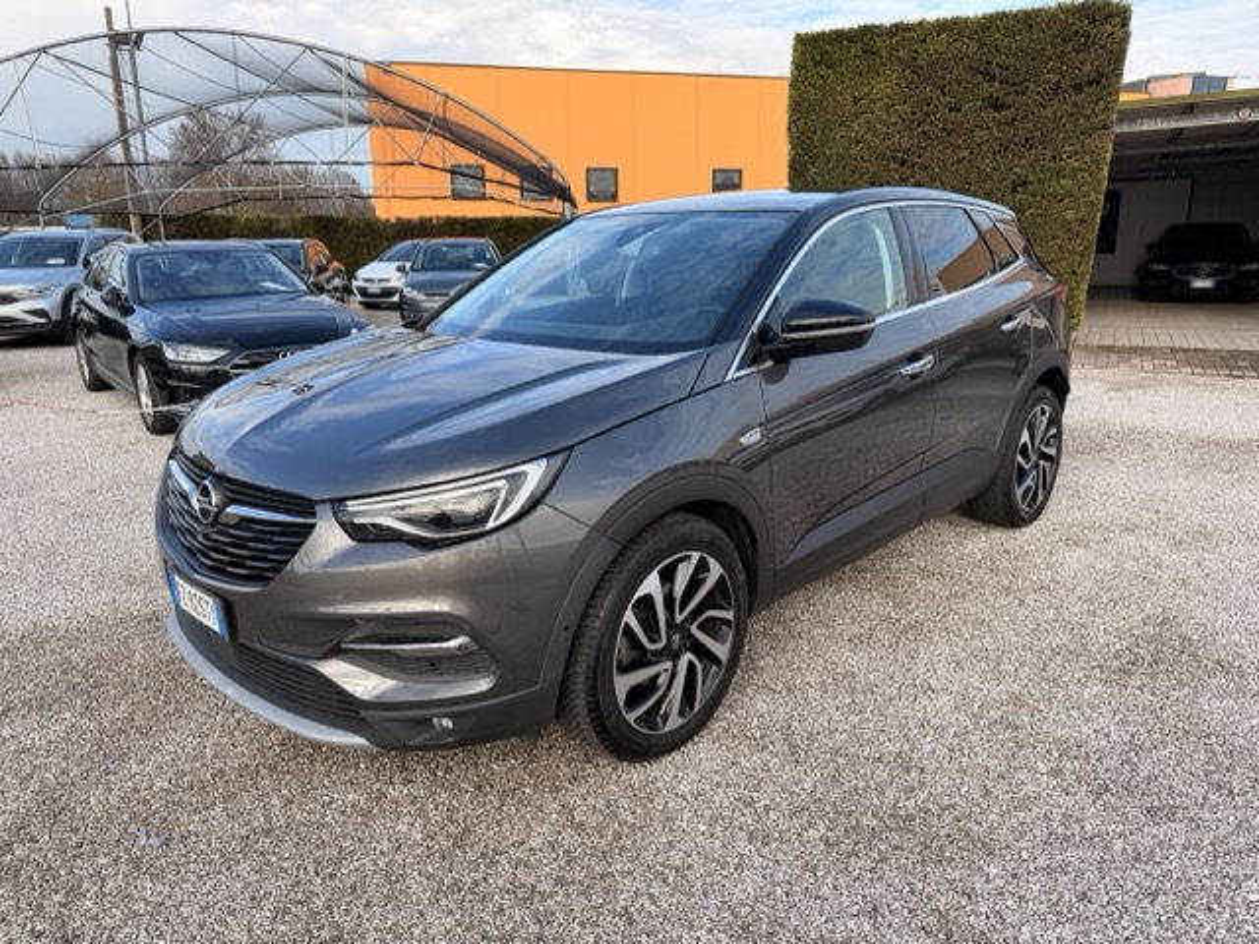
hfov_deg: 71.6
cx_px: 630
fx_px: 873
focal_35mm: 24
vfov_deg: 56.8
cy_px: 472
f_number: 1.78
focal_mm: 6.76
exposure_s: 1/1292
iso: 80
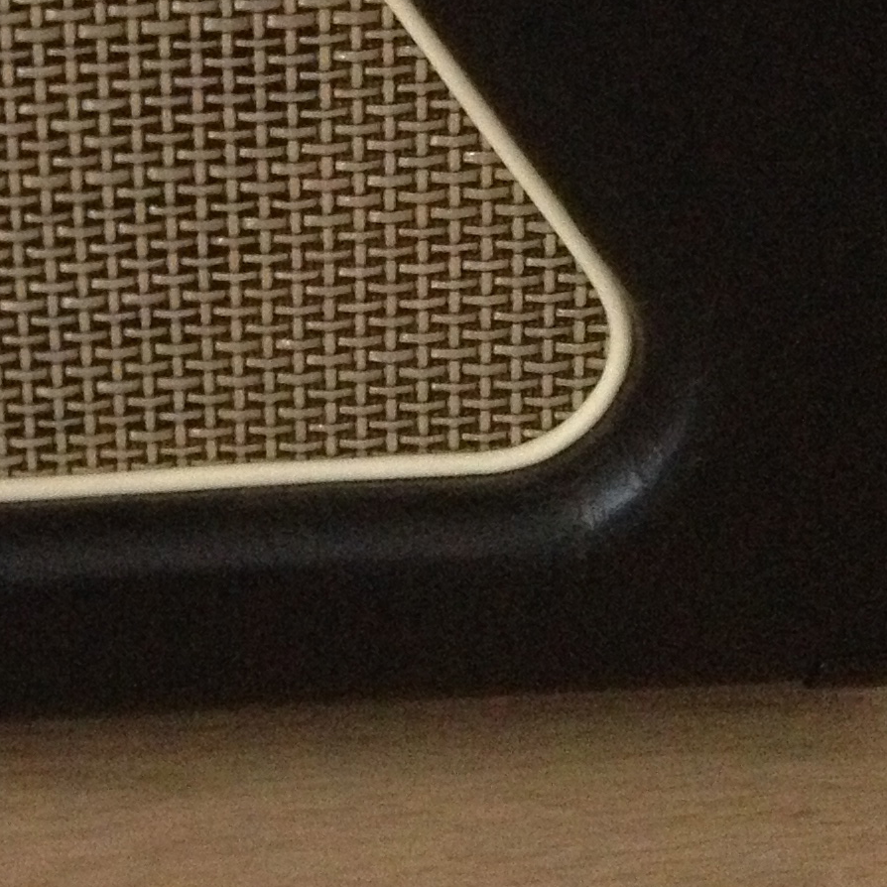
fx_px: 3276
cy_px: -107
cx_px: -49
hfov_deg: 15.1
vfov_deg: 15.0
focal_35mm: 113
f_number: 2.4
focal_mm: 4.28
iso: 640
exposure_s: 1/15
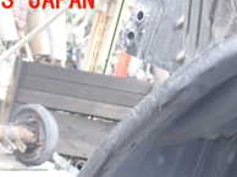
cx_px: 239
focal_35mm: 93
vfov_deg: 14.8
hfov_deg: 20.4
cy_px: 260
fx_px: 636
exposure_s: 1/80
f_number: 2.3
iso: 100
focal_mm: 5.4
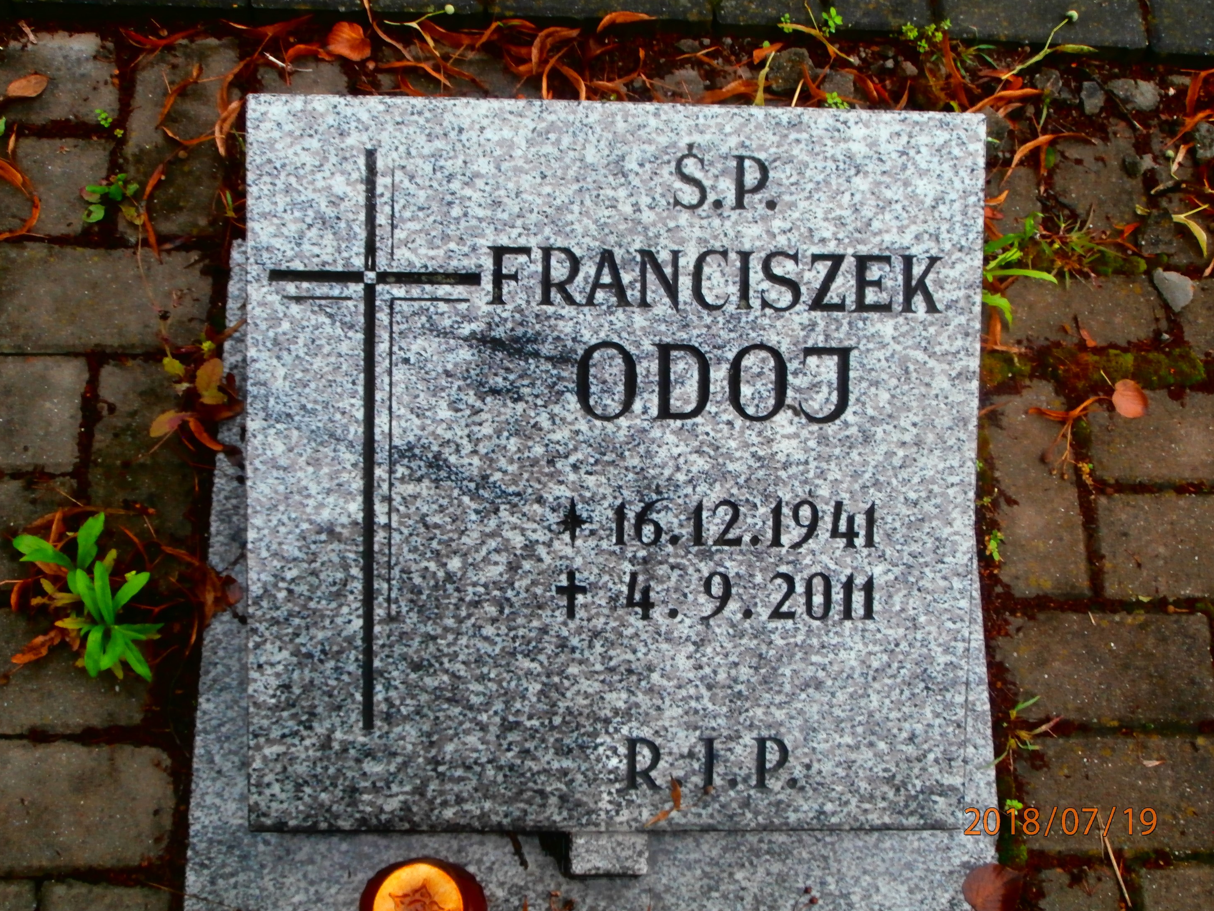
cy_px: 452
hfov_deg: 47.9
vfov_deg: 36.8
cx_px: 606
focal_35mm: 39
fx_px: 1368
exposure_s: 1/80
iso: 160
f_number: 3.9
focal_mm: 6.67
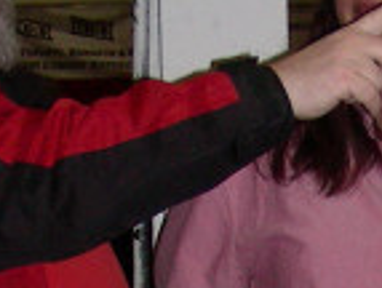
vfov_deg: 6.6
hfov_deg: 9.2
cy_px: 749
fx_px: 2345
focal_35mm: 212
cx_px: 427
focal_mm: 6.3
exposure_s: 1/60.1
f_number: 3.5
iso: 159
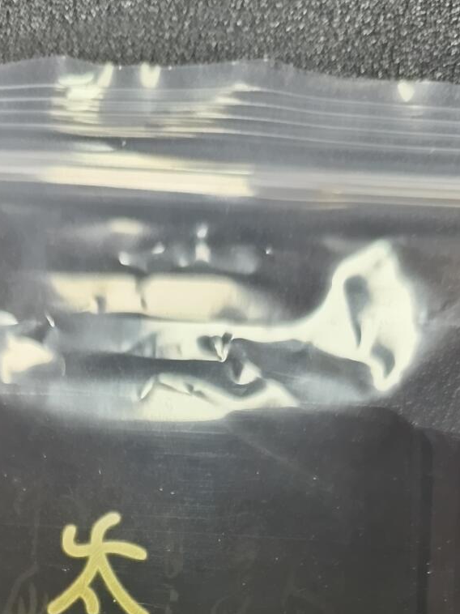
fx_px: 1011
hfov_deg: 25.6
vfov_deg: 29.7
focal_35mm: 57
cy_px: 710
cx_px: 179
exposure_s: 1/25
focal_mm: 5.31
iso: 1012
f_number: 1.7
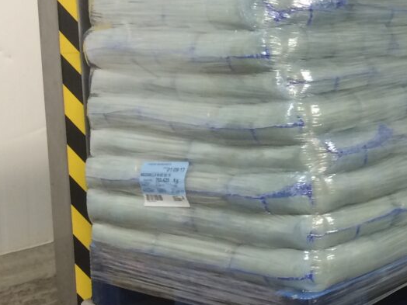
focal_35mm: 85
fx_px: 999
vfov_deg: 17.3
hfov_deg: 21.5
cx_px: 480
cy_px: 78
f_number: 2.2
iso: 125
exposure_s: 1/33
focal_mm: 4.15
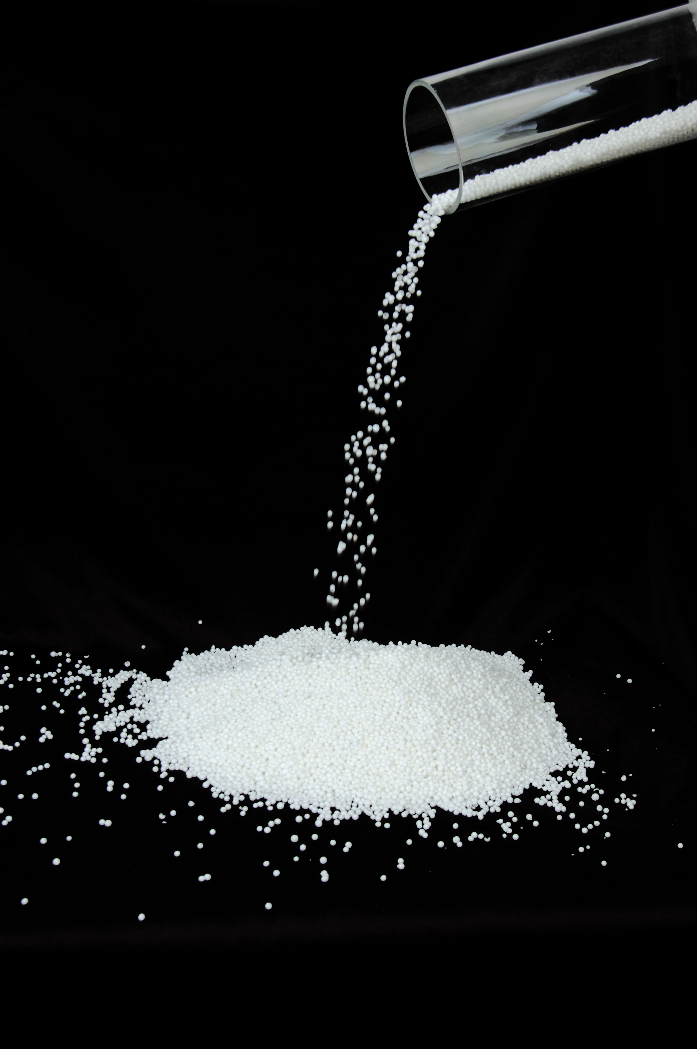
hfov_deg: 26.4
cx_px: 348
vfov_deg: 38.9
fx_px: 1484
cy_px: 524
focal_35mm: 51
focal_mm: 34
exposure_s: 1/160
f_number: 11
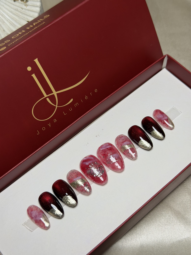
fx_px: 353
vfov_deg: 39.7
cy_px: 128
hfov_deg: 30.3
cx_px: 96
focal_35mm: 48
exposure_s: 1/100
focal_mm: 6.76
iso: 64
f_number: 1.78
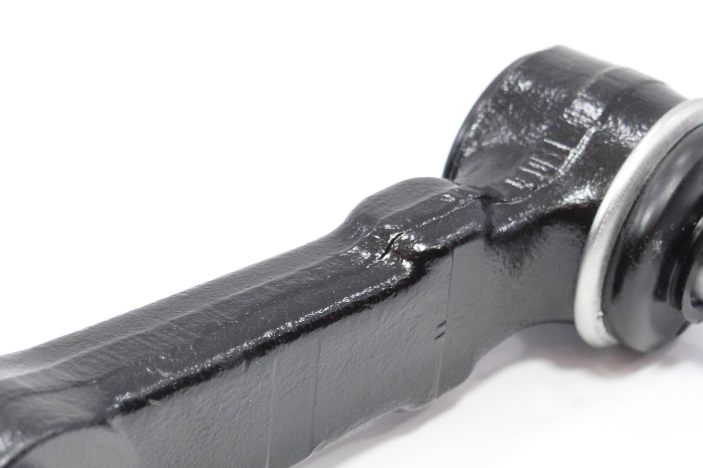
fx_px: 3016
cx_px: 43
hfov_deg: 13.2
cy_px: 315
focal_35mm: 154
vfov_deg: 8.9
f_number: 4.5
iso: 500
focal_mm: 35
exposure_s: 1/100
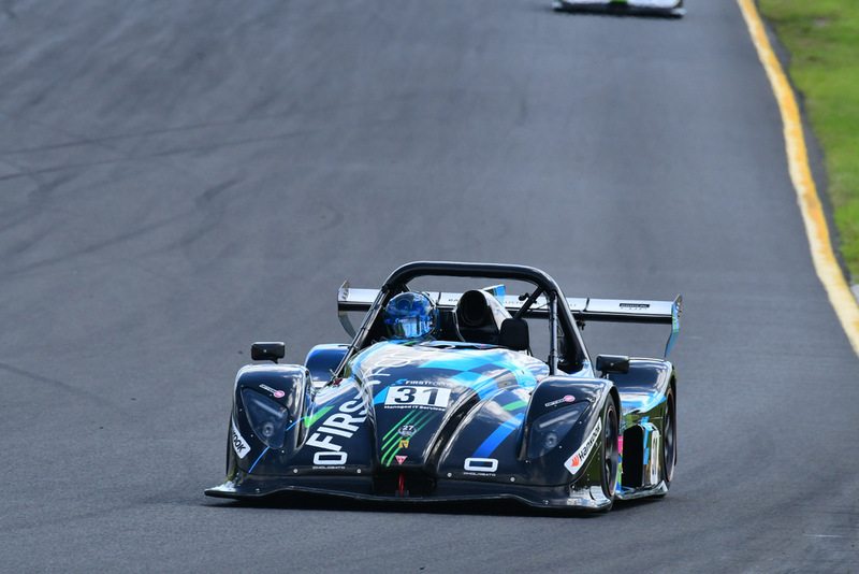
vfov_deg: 2.1
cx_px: 430
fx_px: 15753
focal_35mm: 660
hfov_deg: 3.1
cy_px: 287
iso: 1000
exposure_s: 1/640
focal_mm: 440
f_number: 11
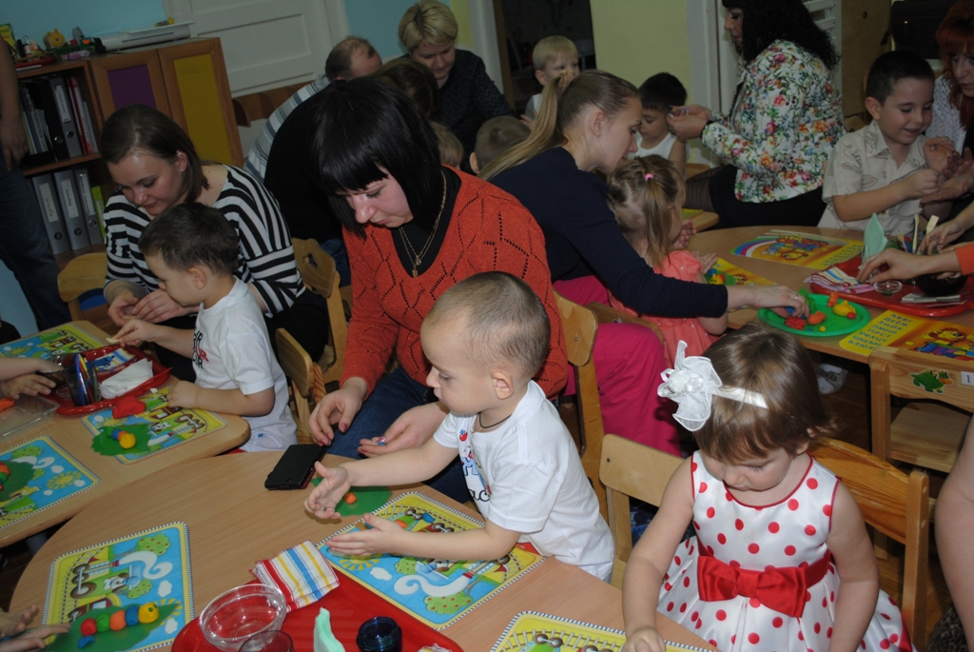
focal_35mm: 36
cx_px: 487
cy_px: 326
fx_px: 975
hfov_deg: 53.1
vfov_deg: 37.0
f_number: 4
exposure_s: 1/60
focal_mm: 24
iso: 200
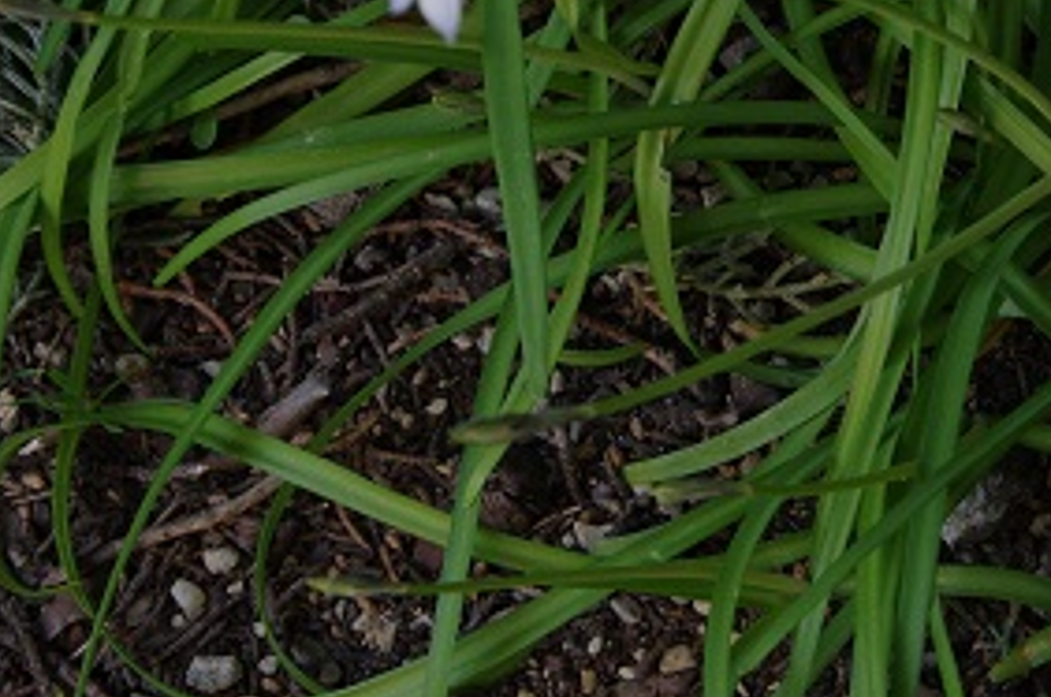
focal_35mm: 250
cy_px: 220
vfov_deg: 5.5
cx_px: 805
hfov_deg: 8.2
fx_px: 7286
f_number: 9
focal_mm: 78
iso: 800
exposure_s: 1/320
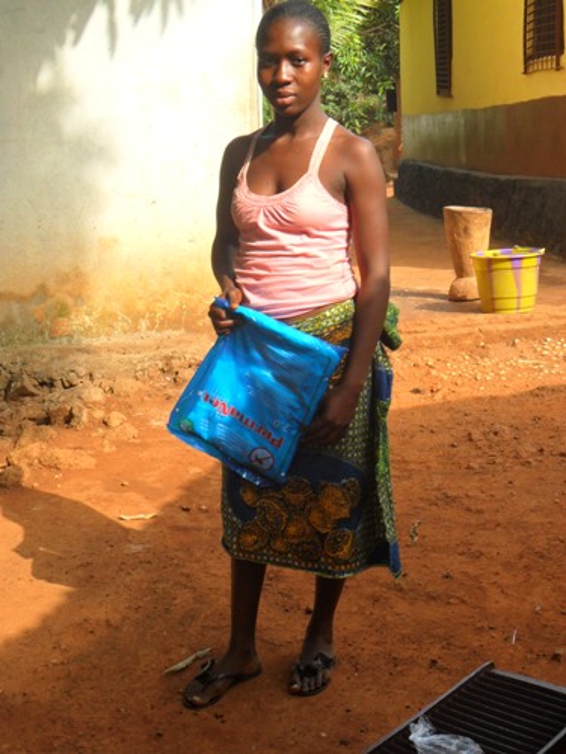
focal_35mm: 52
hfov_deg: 28.0
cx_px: 283
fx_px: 1134
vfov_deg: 36.8
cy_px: 377
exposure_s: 1/125
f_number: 5
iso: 100
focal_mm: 9.3
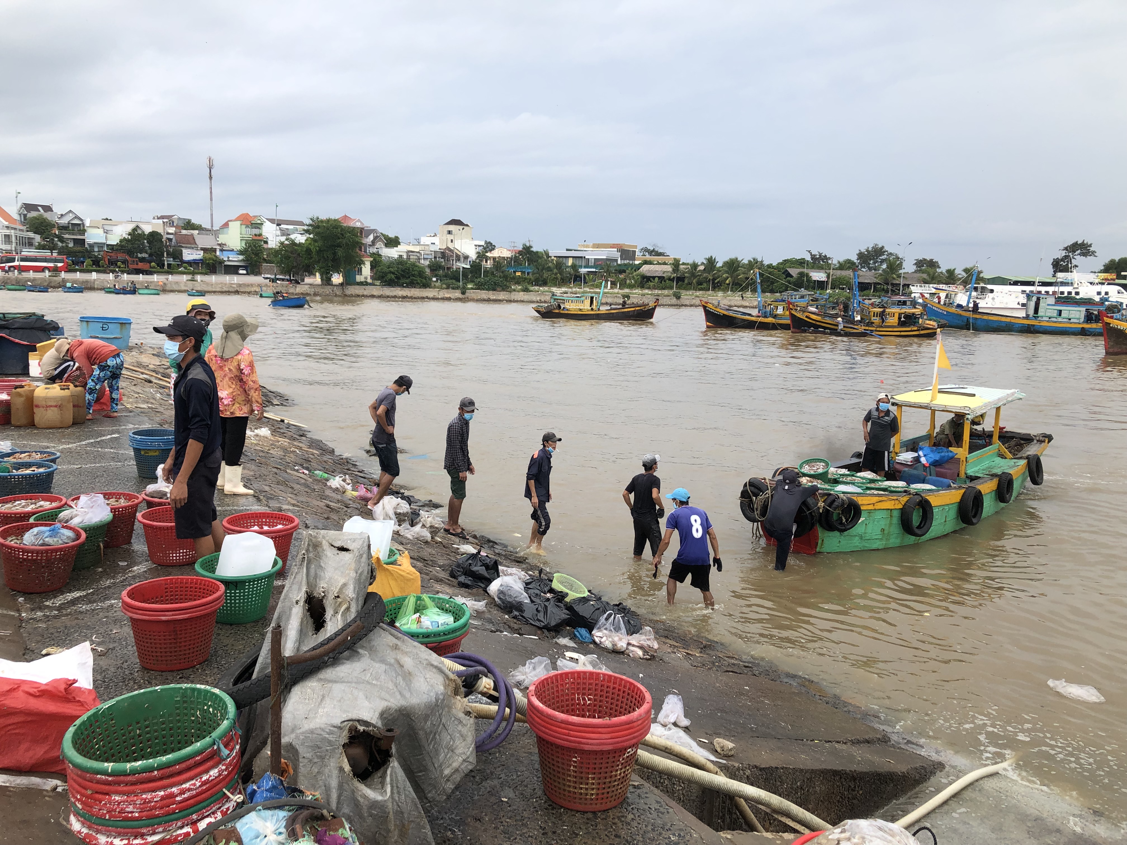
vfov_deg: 49.7
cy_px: 422
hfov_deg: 63.4
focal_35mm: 28
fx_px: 912
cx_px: 564
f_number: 1.8
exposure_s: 1/495
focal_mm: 3.99
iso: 20
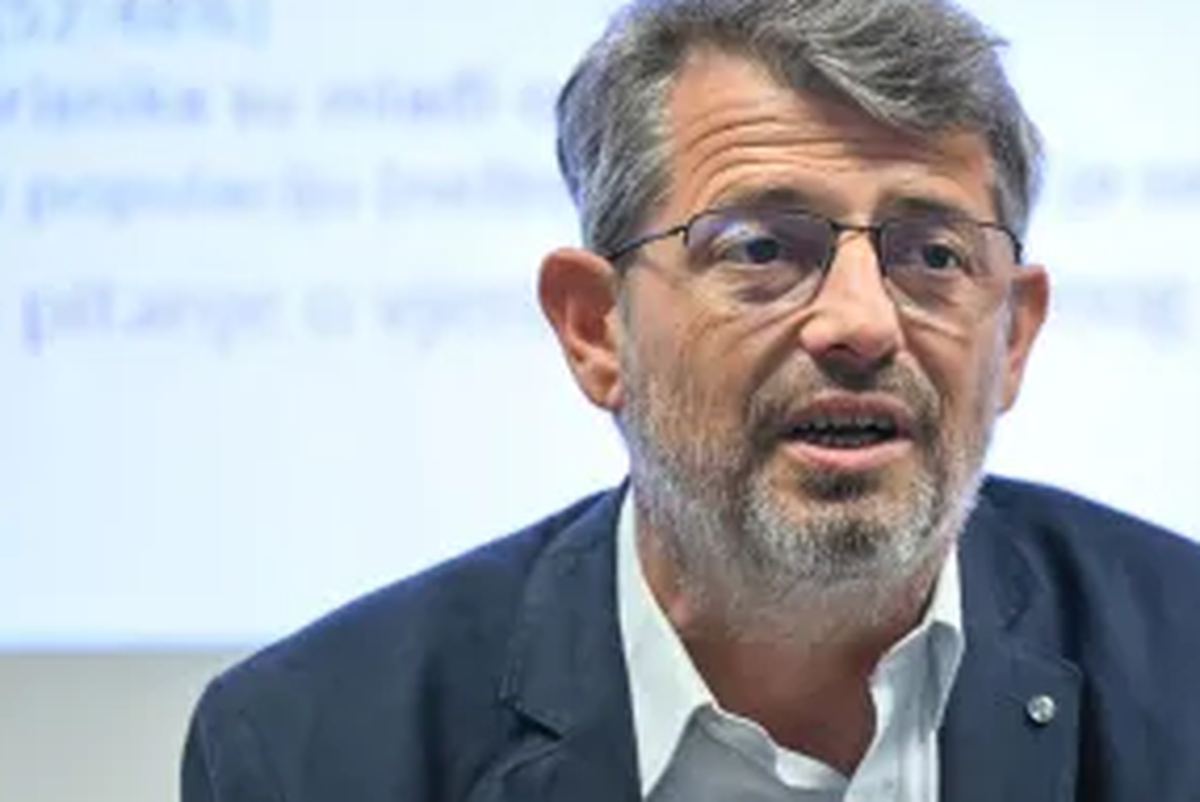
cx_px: 759
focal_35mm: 218
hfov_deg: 9.4
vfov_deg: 6.3
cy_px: 323
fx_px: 7270
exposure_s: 1/160
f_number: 2.8
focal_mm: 130
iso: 1250
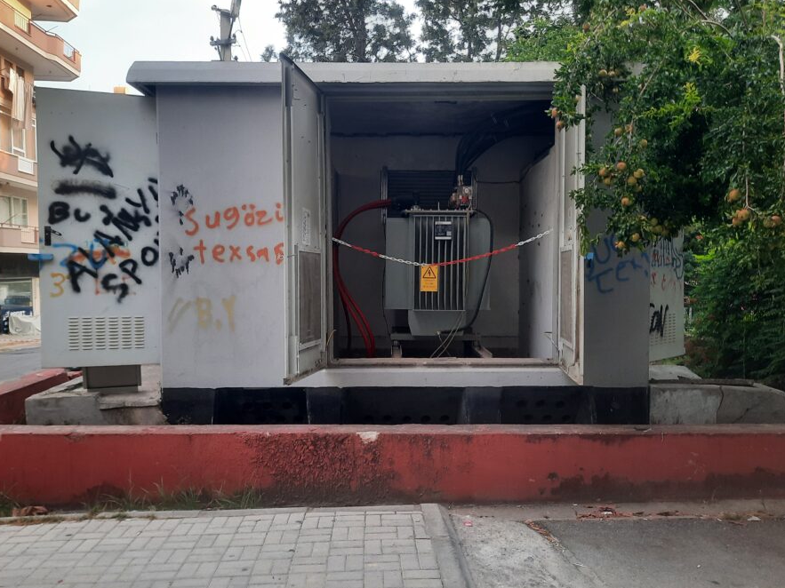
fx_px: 658
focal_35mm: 29
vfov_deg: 48.2
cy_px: 310
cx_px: 391
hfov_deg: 61.7
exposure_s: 1/50
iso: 80
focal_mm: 4.6
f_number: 2
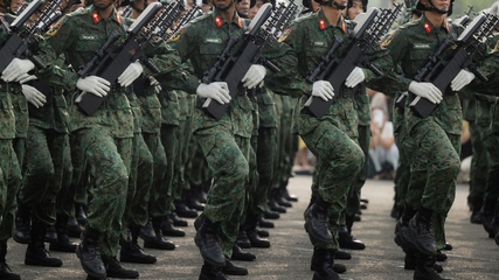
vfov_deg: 4.7
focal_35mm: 259
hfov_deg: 8.3
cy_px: 65
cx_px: 236
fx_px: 3426
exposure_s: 1/1000
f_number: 2.8
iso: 250
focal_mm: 165
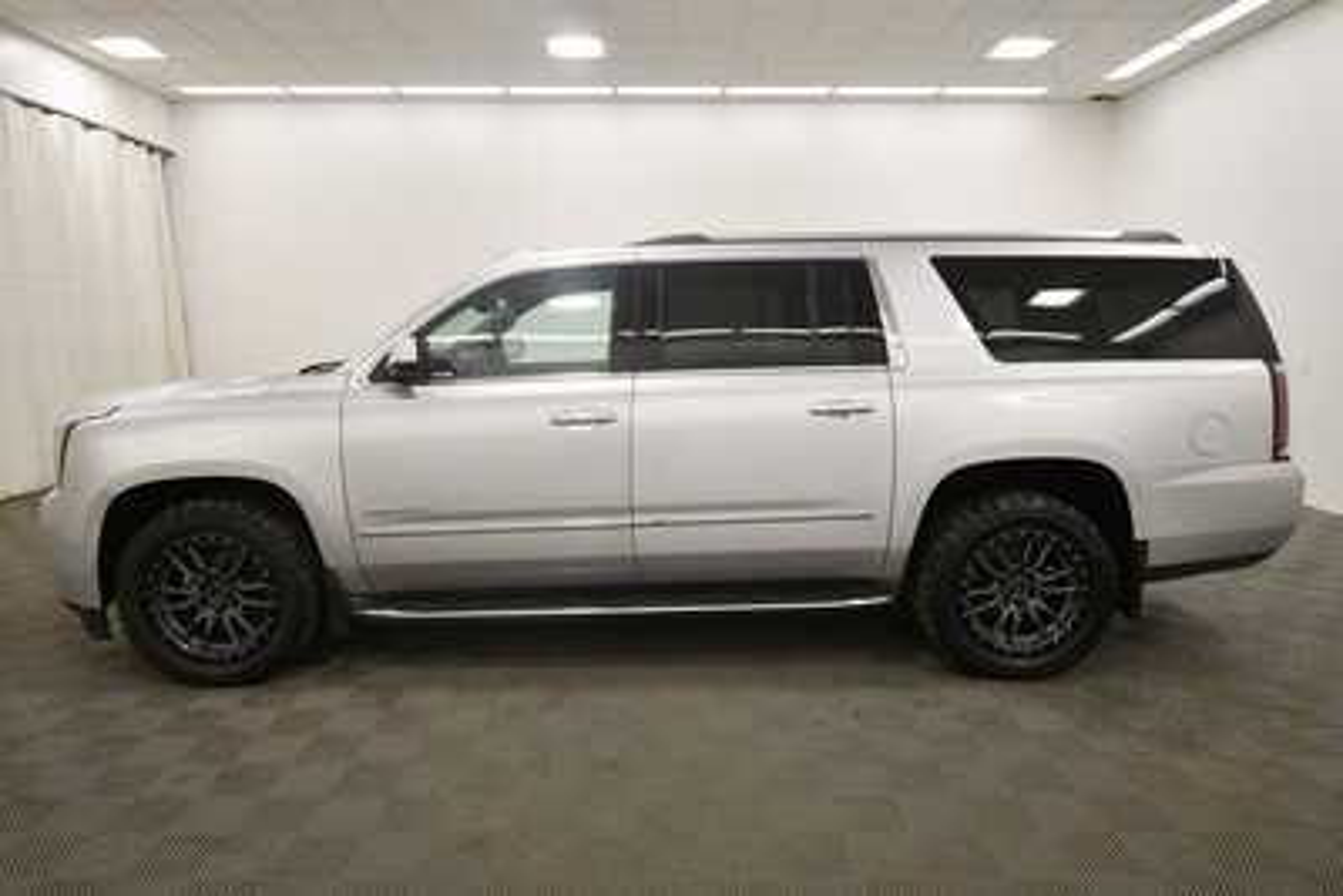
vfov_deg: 59.5
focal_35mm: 21
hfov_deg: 81.2
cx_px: 672
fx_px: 784
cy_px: 448
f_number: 5
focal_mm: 14
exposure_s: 1/250
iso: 800
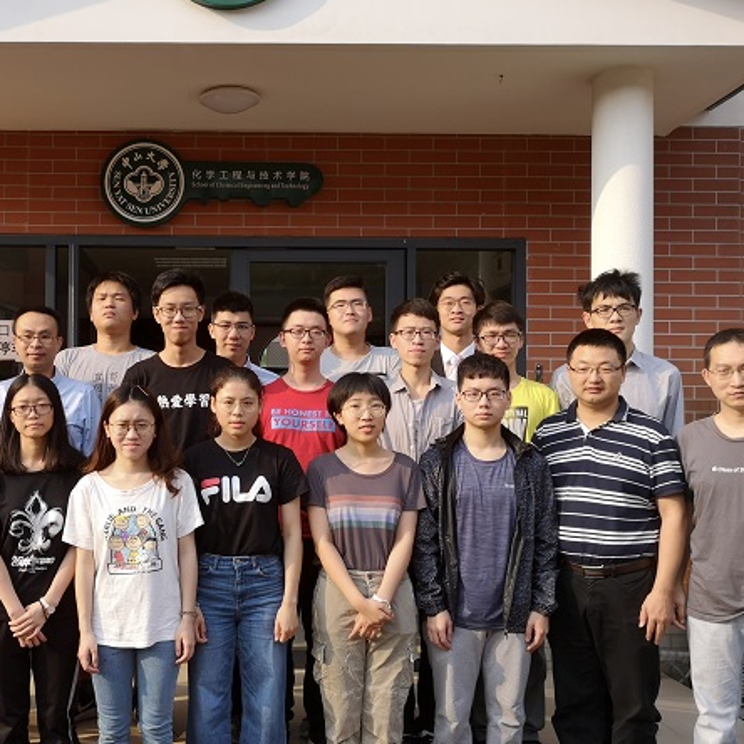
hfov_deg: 38.5
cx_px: 218
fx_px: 1046
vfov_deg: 39.2
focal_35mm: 43
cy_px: 382
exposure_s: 1/1014
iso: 50
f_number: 1.8
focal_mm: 3.95
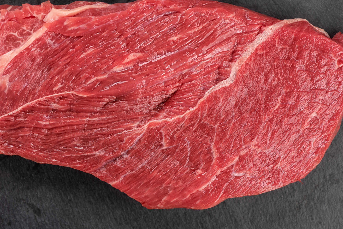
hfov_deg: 19.4
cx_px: 172
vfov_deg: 13.1
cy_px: 114
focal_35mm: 105
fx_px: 1001
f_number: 8
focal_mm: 105
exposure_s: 1/125
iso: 200
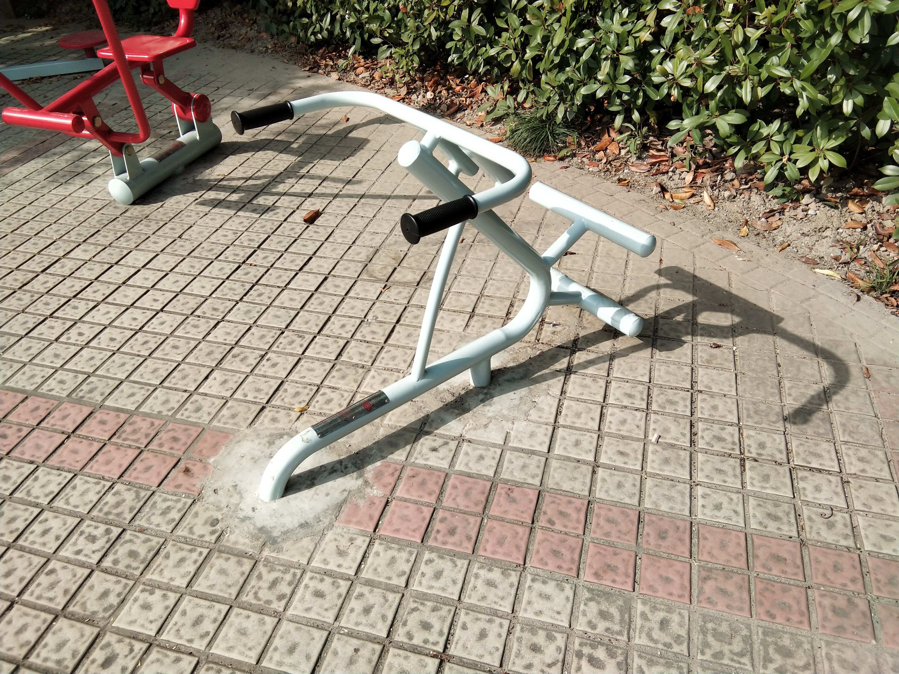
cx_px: 450
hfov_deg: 58.4
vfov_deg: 45.4
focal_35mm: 31
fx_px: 805
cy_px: 337
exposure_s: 1/747
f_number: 2.2
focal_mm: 3.69
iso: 50
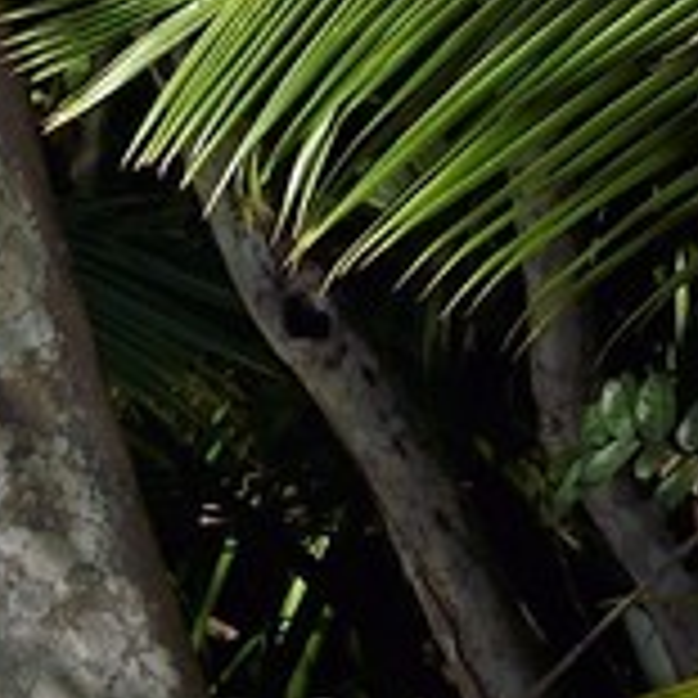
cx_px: -2733
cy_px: 982
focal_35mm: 1754
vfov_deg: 1.0
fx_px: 40014
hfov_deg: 1.0
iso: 200
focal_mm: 200
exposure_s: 1/250
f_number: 10
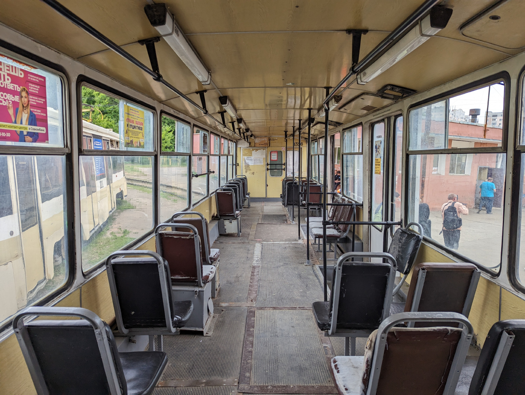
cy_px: 198
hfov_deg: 71.5
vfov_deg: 56.9
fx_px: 365
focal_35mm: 24
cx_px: 262
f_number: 1.85
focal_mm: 6.81
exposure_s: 1/179
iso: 51
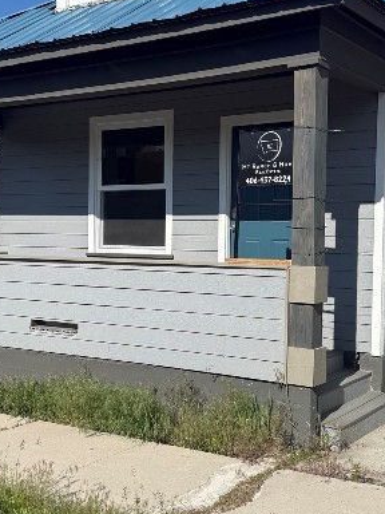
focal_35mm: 48
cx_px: 238
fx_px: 712
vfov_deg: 39.7
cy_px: 265
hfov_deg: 30.2
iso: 80
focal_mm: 6.76
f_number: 1.78
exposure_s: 1/6173
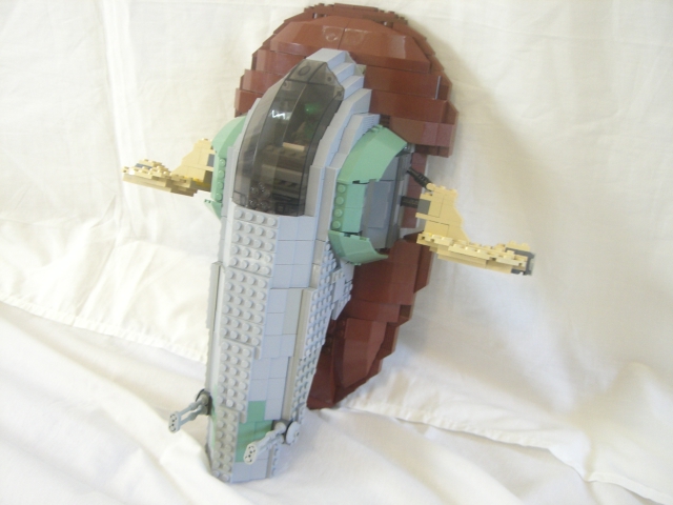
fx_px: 739
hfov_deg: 49.0
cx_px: 336
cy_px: 252
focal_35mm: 38
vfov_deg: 37.7
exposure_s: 1/15
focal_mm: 6.2
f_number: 2.7
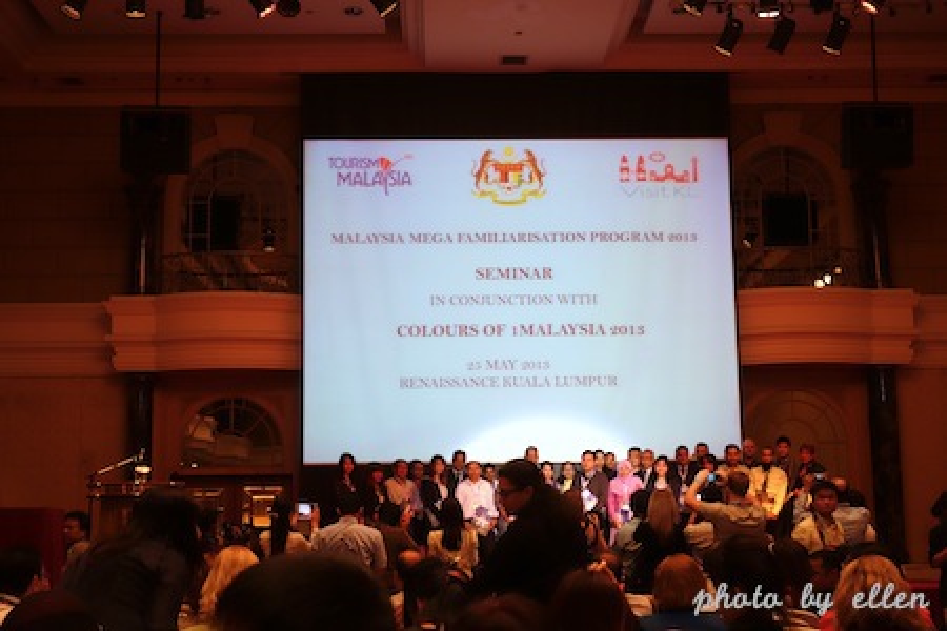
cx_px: 474
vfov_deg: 24.2
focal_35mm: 56
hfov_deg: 35.6
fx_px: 1473
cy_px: 316
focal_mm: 20.64
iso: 800
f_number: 3.5
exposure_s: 1/50
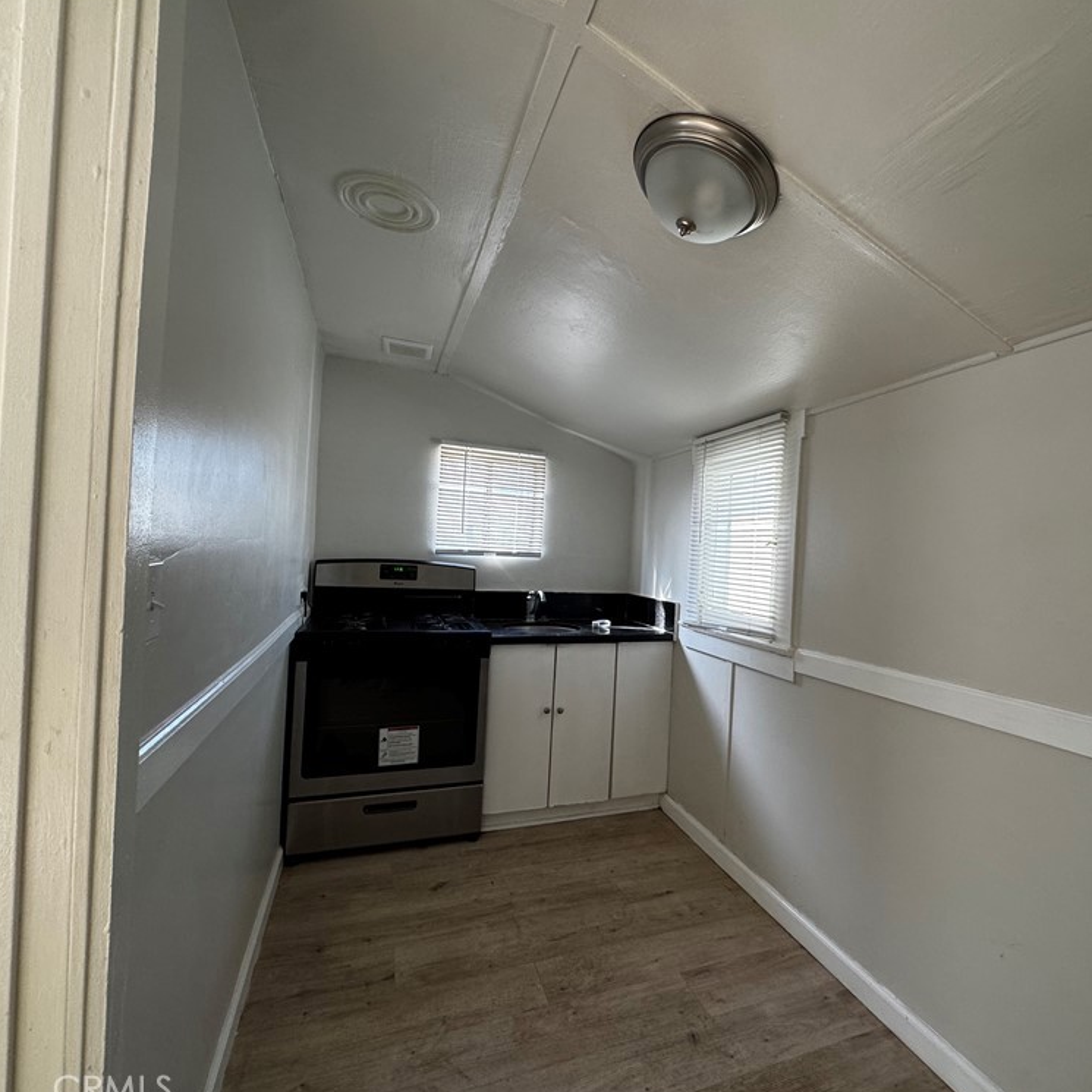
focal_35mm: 17
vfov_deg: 84.0
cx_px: 627
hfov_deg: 83.4
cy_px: 547
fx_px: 607
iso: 200
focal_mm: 2.22
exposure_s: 1/120
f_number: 2.2
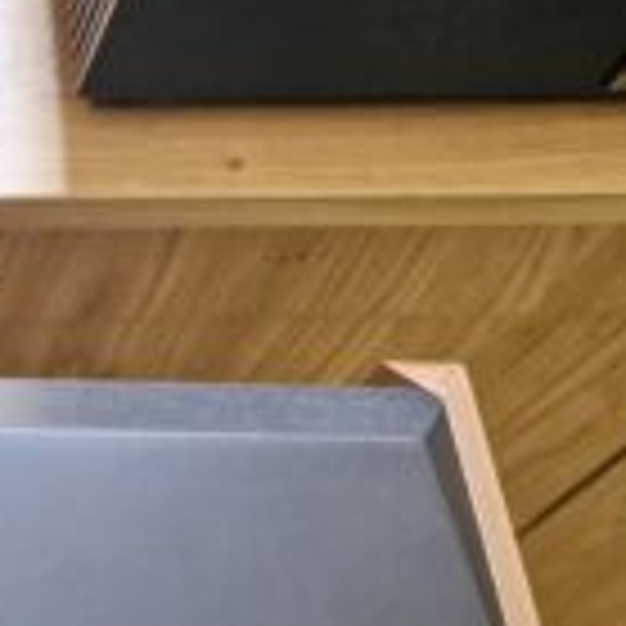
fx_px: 1534
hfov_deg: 18.6
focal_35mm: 75
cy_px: 838
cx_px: -464
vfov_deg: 20.8
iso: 640
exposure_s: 1/100
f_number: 1.8
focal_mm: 5.54
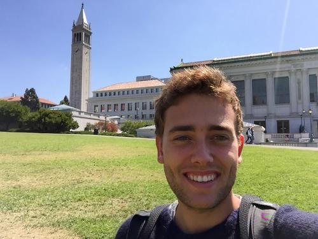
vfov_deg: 45.4
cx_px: 159
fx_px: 285
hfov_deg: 58.4
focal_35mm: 31
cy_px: 120
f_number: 2.2
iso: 32
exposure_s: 1/786
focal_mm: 2.65
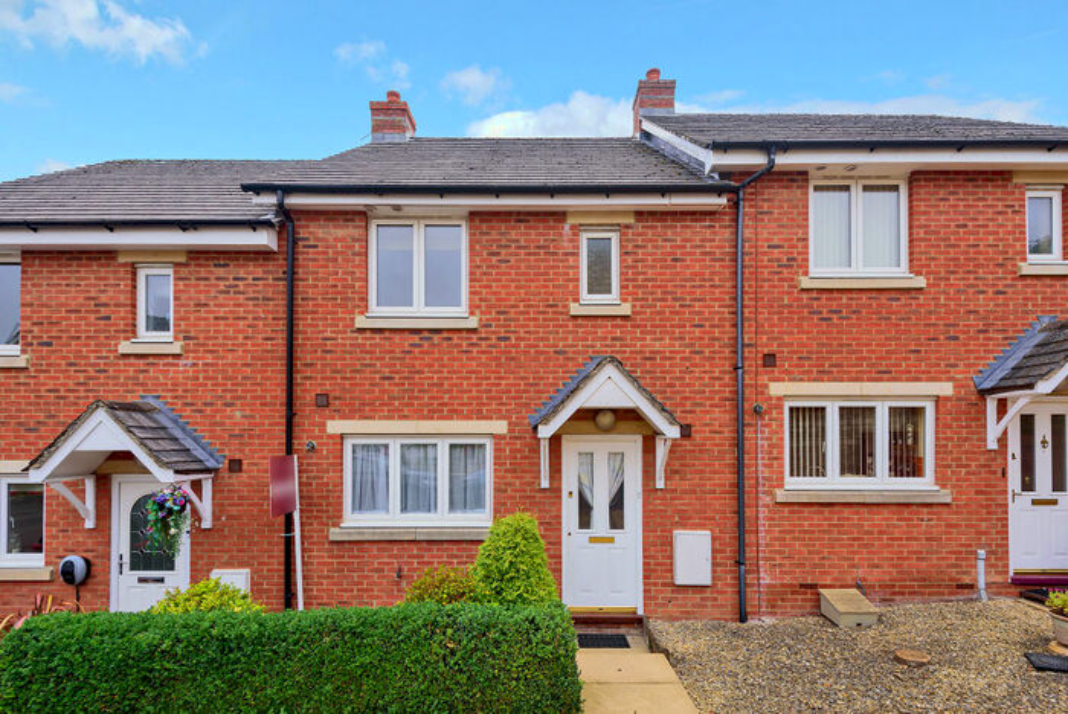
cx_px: 534
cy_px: 357
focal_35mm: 16
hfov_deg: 96.7
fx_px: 475
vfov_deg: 73.9
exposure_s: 1/100
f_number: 9
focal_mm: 16
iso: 250
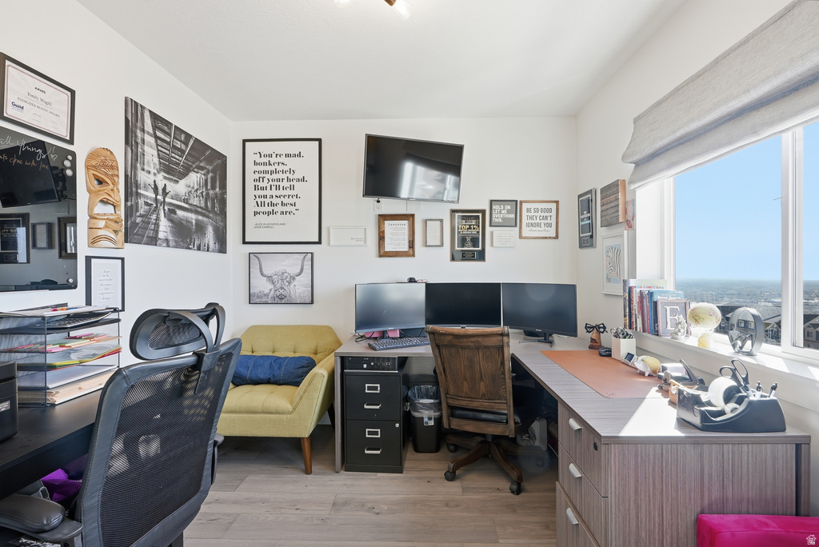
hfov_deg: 96.7
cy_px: 274
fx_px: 364
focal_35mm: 16
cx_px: 410
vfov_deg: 73.8
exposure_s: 1/80
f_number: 9
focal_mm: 16
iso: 320
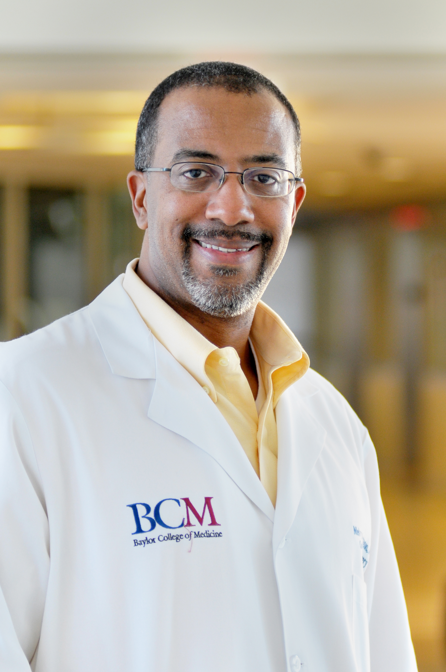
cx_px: 223
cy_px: 336
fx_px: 2236
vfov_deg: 17.1
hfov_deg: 11.4
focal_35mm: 120
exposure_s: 1/40
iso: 320
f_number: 2.8
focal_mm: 80
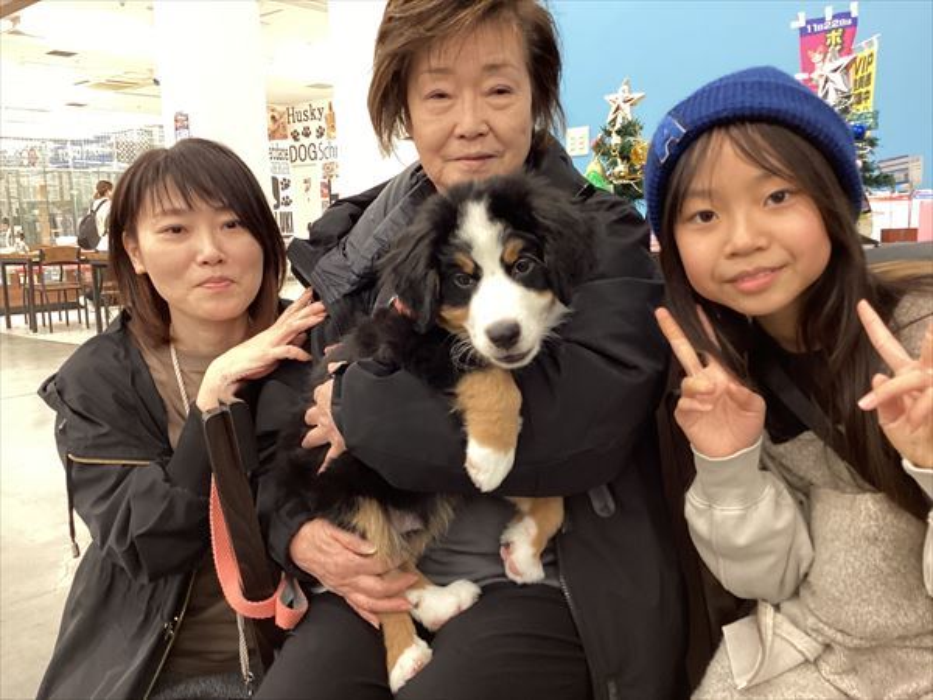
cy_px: 350
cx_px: 466
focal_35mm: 31
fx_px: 836
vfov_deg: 45.4
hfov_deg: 58.4
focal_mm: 3.3
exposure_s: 1/60
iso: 160
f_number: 2.4
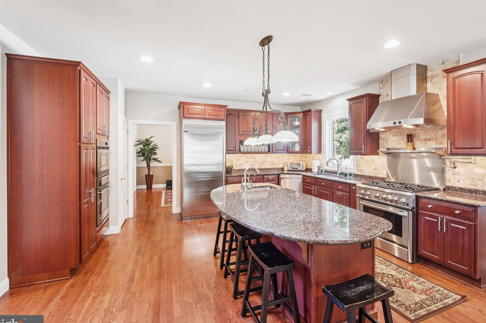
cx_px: 261
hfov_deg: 93.0
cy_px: 150
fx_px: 230
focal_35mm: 17
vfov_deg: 70.2
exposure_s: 1/4
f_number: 8
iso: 500
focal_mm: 14.9
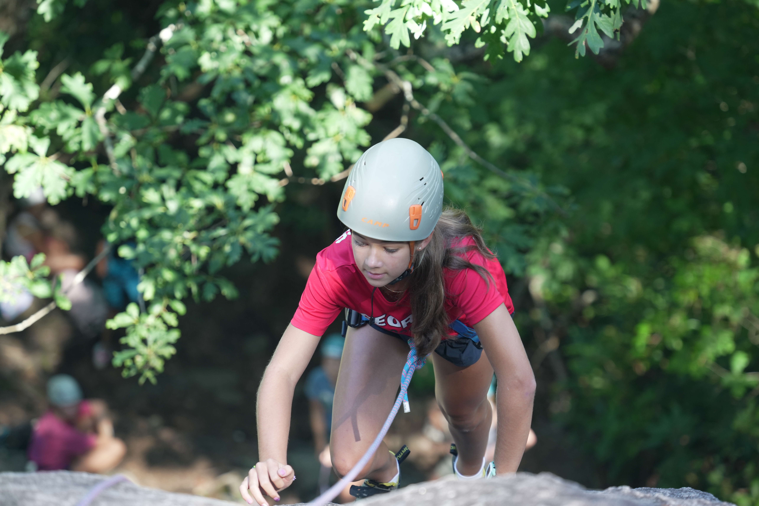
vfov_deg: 7.1
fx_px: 4090
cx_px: 380
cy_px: 253
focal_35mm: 194
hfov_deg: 10.6
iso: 800
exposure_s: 1/250
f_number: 5.6
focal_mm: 194
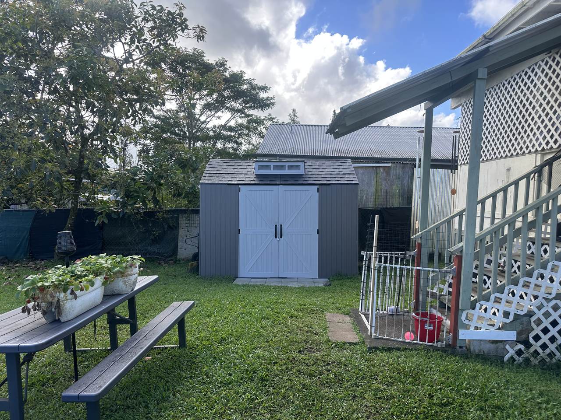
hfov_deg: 71.6
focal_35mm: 24
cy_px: 210
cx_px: 280
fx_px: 389
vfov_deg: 56.8
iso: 80
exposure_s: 1/1062
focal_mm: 6.86
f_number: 1.78
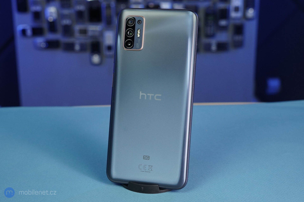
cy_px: 101
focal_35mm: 46
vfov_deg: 29.2
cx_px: 152
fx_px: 388
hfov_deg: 42.7
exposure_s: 1/160
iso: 2000
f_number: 7.1
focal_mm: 46
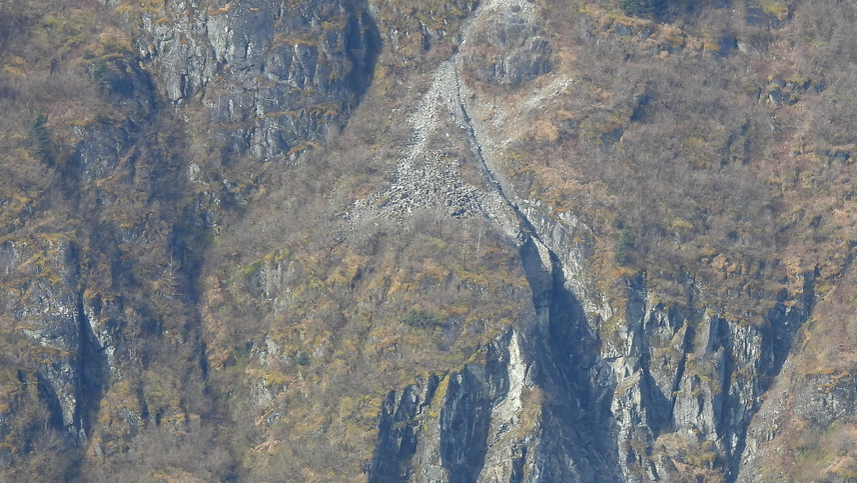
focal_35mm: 731
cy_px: 332
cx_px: 610
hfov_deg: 3.0
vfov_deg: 1.7
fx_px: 16615
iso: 100
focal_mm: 80.3
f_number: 5
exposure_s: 1/250
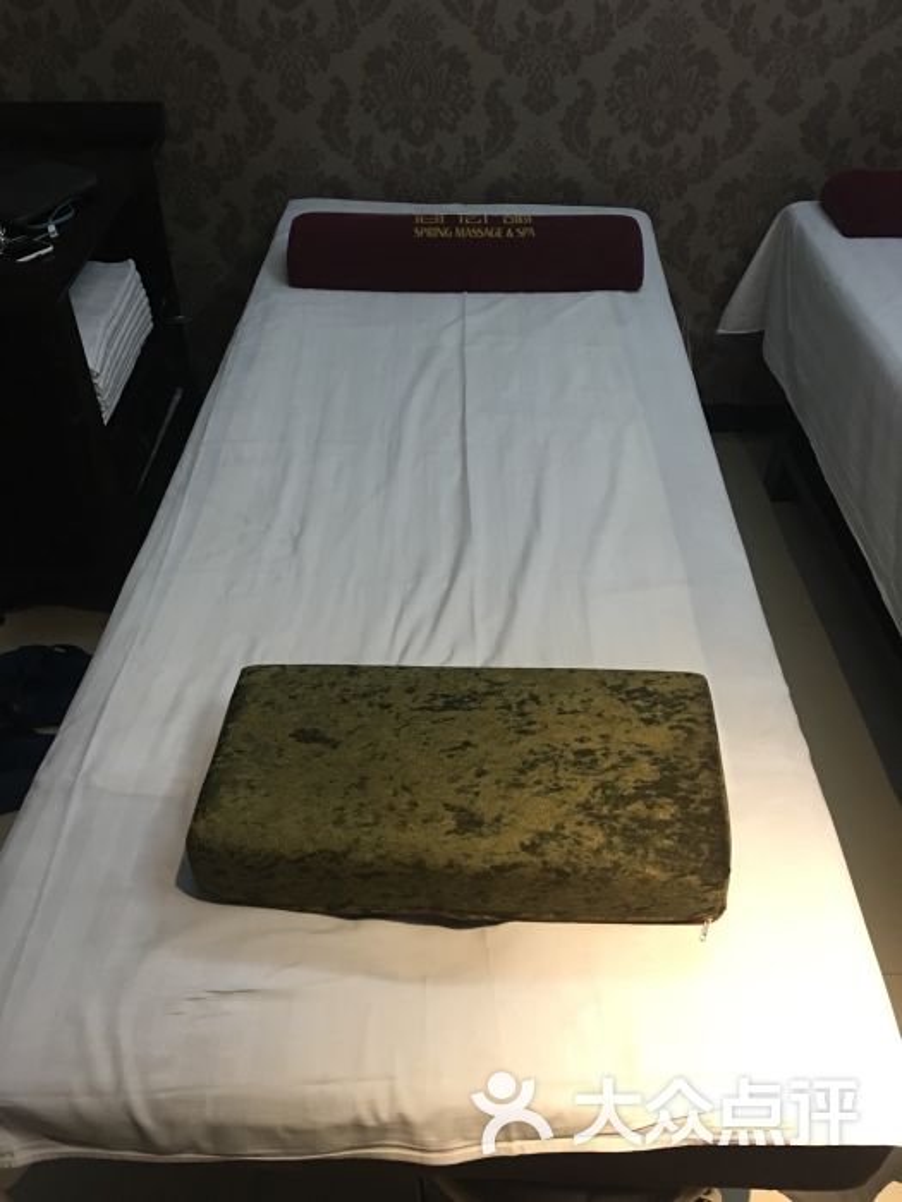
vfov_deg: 61.7
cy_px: 601
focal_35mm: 29
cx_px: 451
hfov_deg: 48.2
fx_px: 1008
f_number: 2.2
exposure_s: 1/8
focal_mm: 4.15
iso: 100
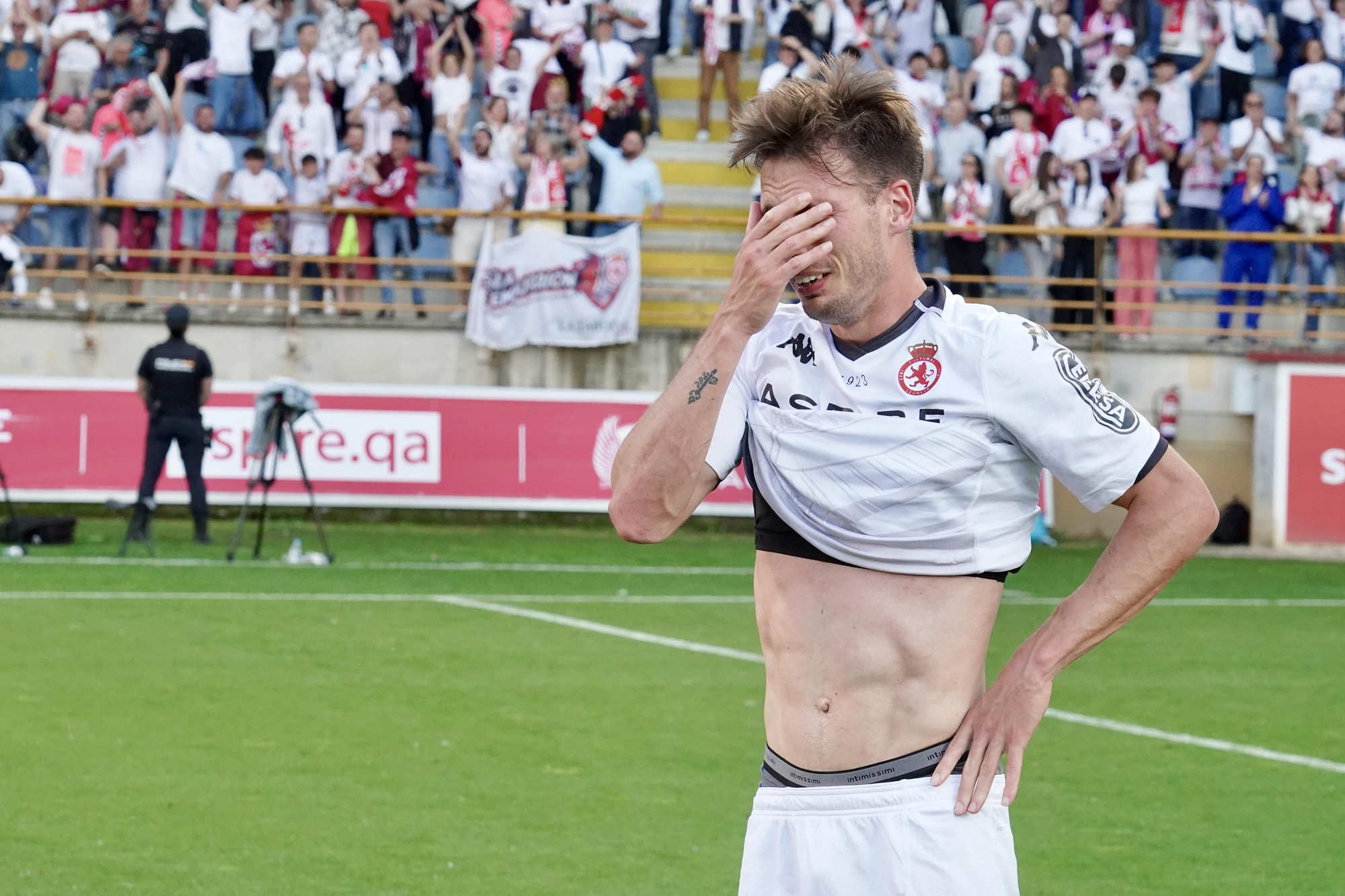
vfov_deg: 16.3
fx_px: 3138
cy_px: 448
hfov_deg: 24.2
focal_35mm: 84
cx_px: 672
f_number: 8
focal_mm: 84
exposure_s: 1/500
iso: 4000
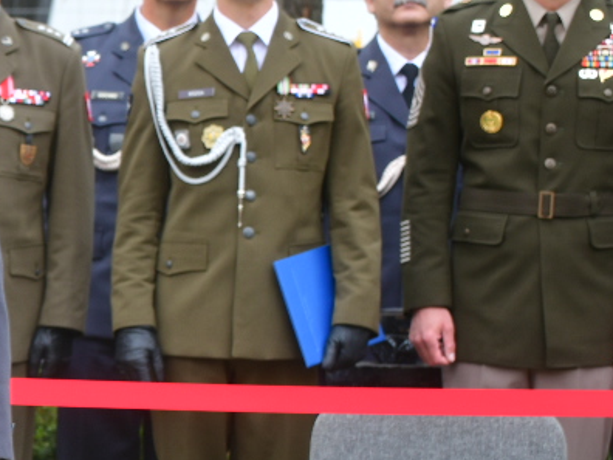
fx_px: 7101
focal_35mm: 401
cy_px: 400
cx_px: -354
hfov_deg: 4.9
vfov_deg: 3.7
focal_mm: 102
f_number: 5.6
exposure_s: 1/100
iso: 100
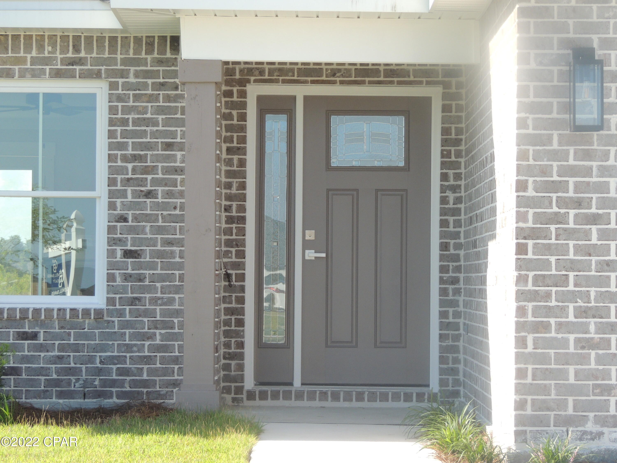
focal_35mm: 135
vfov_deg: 11.0
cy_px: 232
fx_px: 2406
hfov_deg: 14.6
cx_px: 308
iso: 250
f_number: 4.3
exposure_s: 1/500
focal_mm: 24
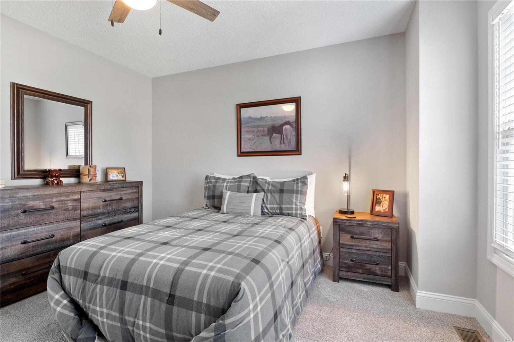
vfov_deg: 67.4
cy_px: 171
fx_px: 257
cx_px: 257
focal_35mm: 18
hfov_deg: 90.0
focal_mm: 9
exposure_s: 1/6
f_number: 8
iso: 400
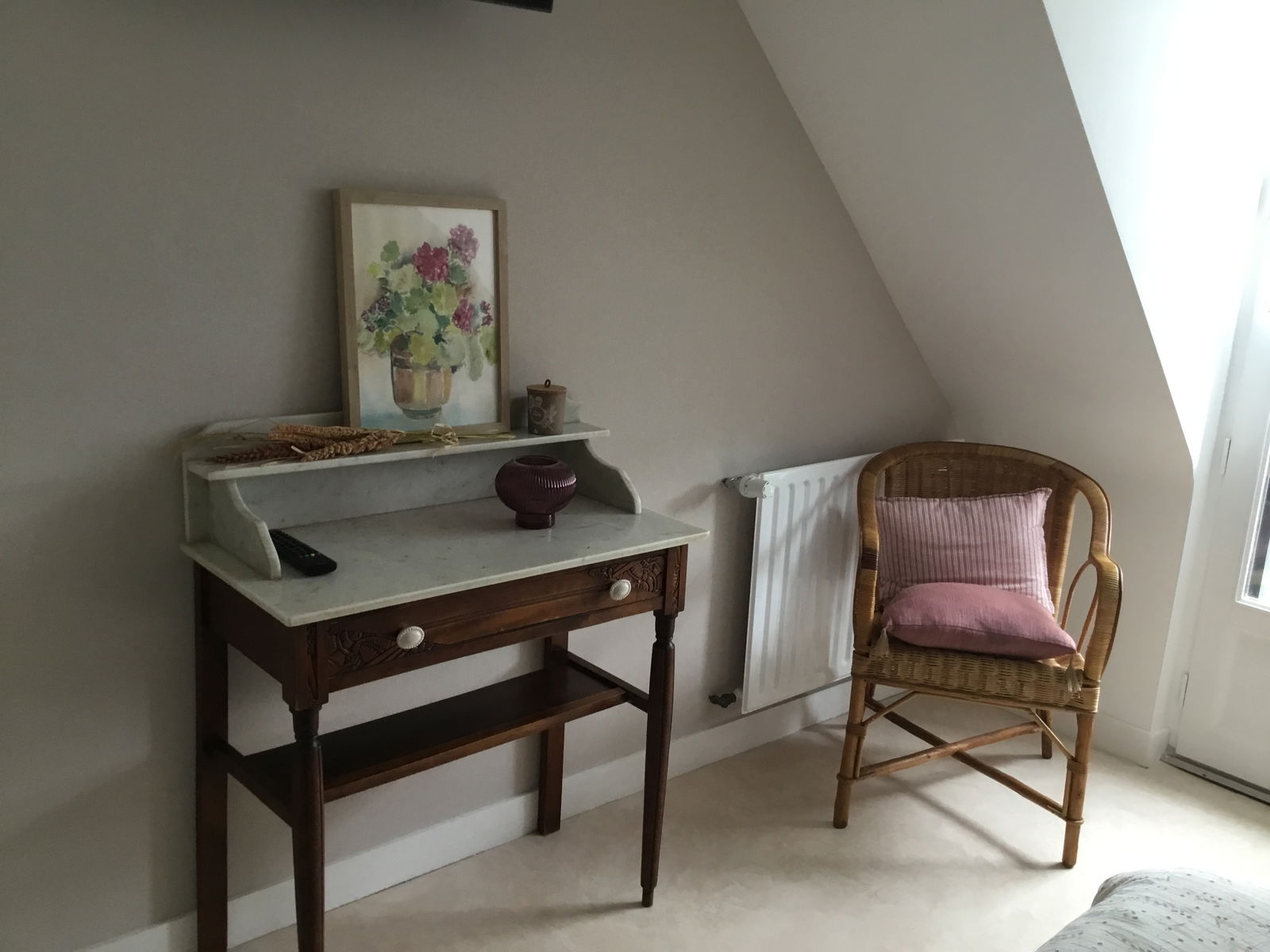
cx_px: 635
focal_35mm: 31
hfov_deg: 58.4
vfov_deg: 45.4
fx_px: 1137
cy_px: 476
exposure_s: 1/33
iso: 80
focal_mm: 3.3
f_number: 2.4
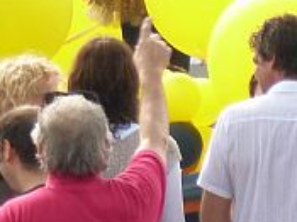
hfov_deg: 1.1
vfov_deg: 0.8
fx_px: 15493
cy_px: -283
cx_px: -260
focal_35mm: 1807
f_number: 4.9
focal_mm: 49.2
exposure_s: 1/125
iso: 160
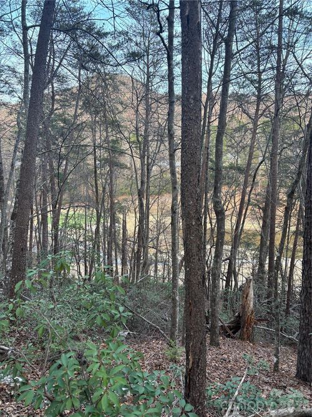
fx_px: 313
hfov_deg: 53.0
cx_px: 156
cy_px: 208
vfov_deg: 67.3
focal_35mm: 26
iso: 50
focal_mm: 5.96
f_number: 1.6
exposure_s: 1/121
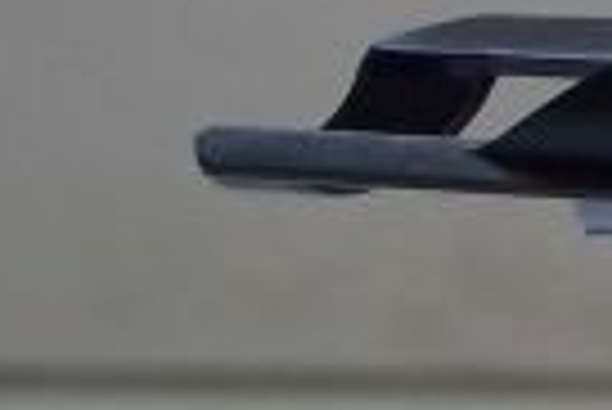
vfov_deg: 5.2
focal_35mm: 263
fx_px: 4476
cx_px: 1521
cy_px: 23
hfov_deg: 7.3
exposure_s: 1/25
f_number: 3.2
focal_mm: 9.1
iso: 200
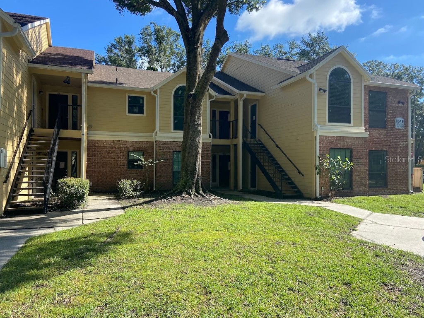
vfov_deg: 53.1
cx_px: 212
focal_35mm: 26
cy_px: 159
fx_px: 318
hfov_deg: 67.3
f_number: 1.8
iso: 32
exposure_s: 1/1272
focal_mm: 4.25
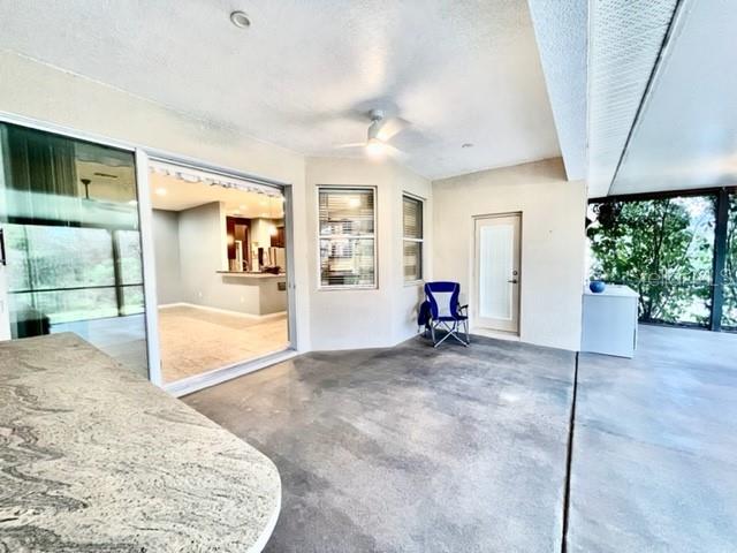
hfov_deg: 106.2
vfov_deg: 89.9
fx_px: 277
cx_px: 368
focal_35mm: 13
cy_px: 276
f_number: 1.8
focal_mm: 1.57
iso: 400
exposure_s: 1/60
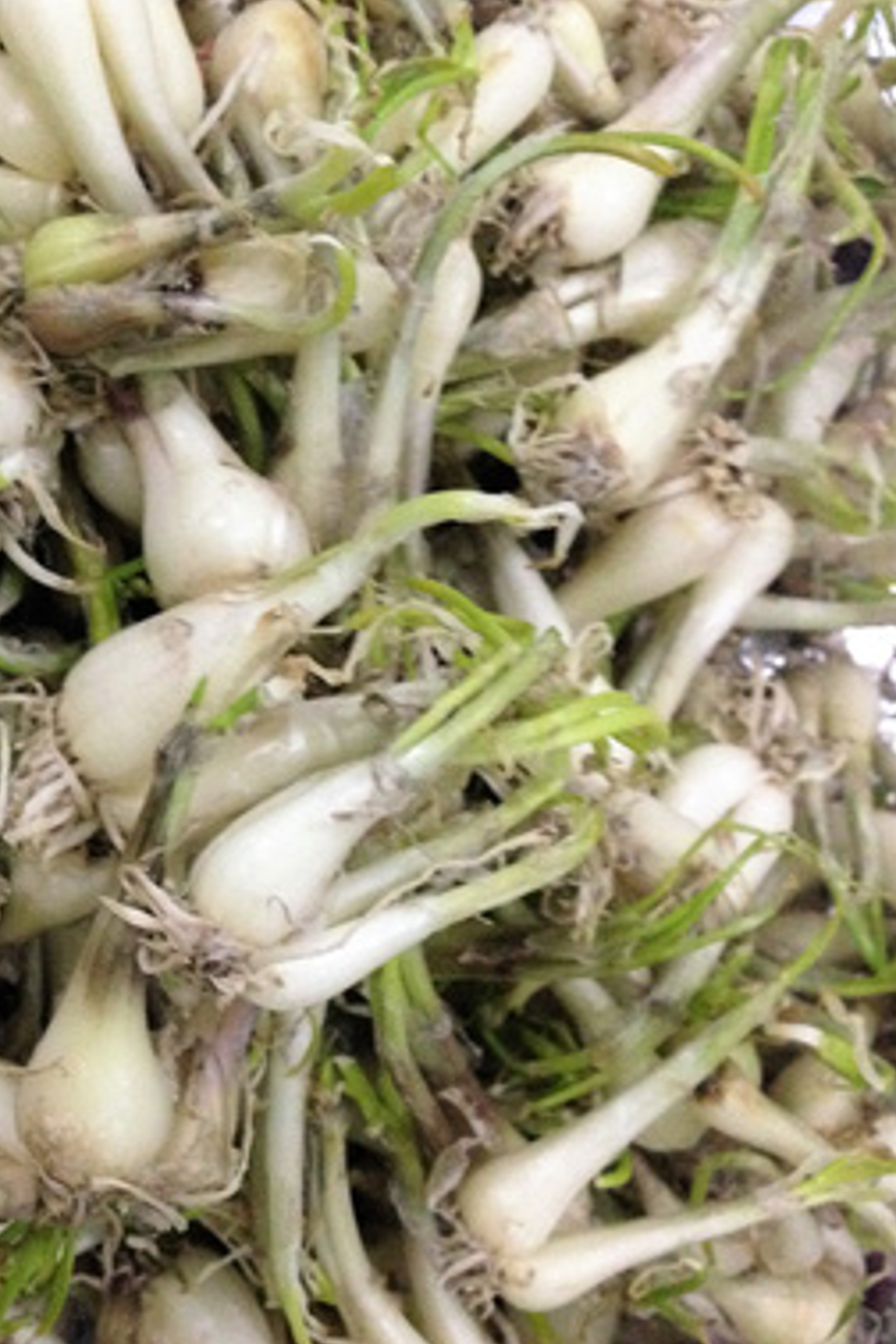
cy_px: 692
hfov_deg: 26.2
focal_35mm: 49
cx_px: 21
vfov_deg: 40.3
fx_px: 1829
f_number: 2.4
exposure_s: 1/15
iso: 500
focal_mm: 4.12
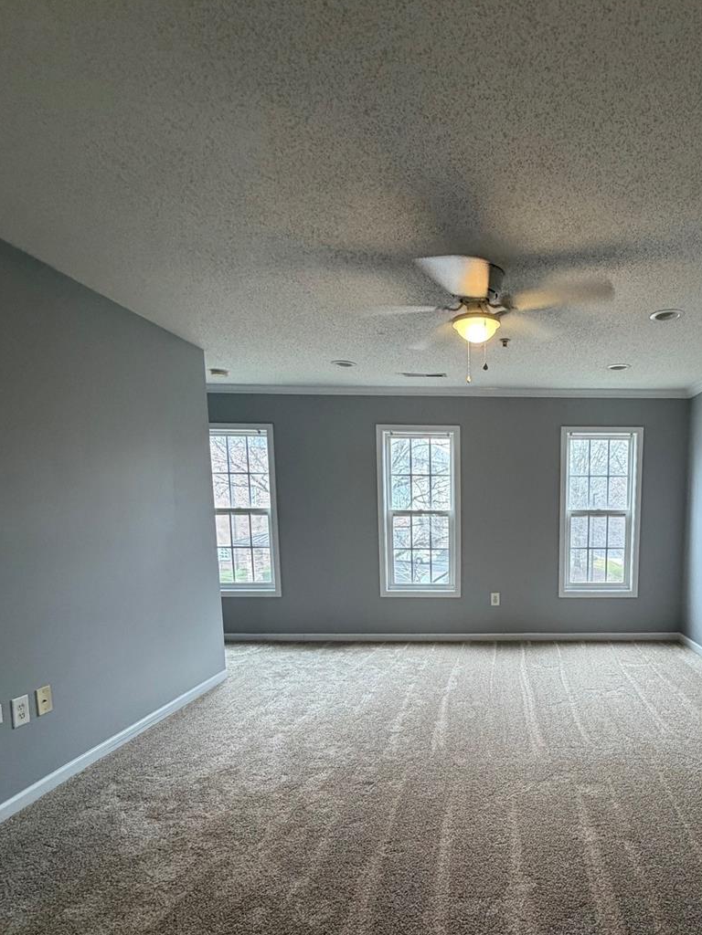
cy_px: 591
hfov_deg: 60.6
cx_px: 509
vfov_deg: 77.4
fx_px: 568
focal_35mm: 21
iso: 250
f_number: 2.2
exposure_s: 1/60
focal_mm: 2.22
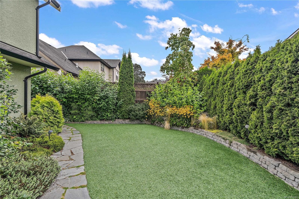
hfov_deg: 96.7
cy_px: 100
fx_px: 133
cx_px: 150
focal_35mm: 16
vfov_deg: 73.7
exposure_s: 1/160
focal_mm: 16
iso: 400
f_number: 7.1
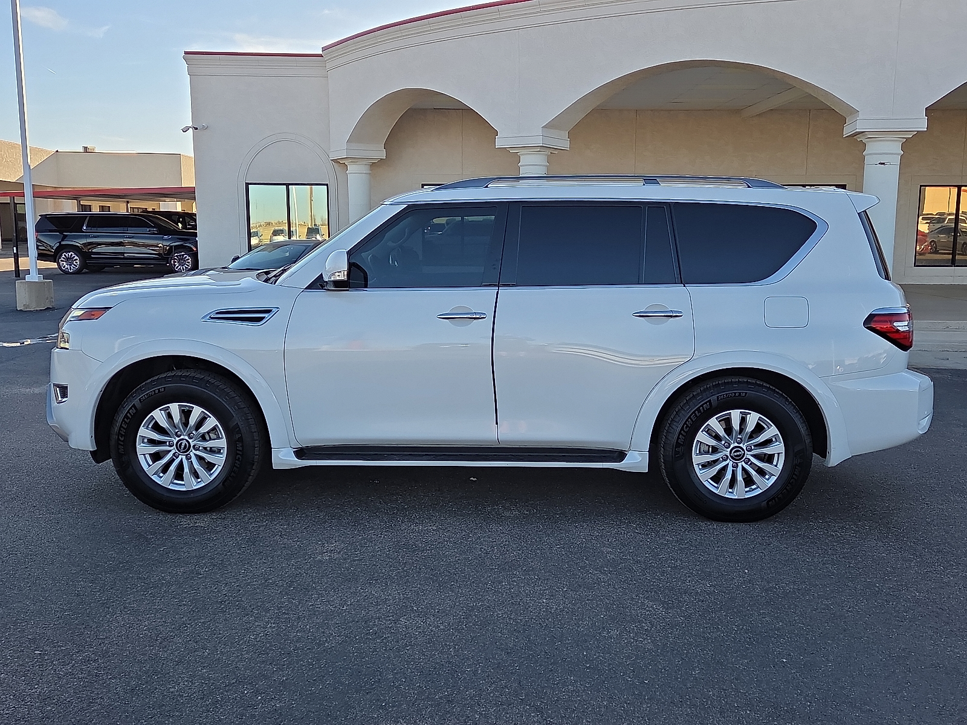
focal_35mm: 32
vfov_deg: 44.2
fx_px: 894
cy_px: 362
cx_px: 484
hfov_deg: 56.8
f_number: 1.8
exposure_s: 1/909
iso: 25
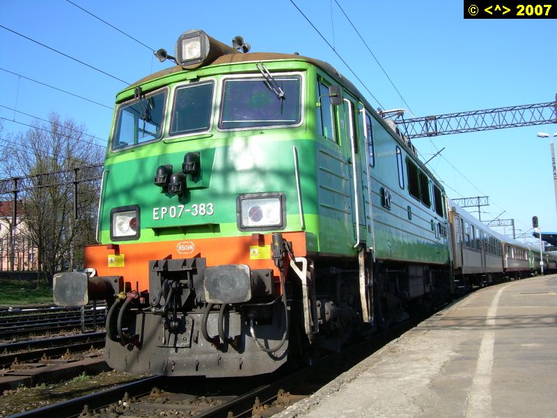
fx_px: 611
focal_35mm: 38
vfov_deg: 37.7
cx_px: 278
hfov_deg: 49.0
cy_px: 209
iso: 50
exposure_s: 1/297
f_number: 4.6
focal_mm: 6.3
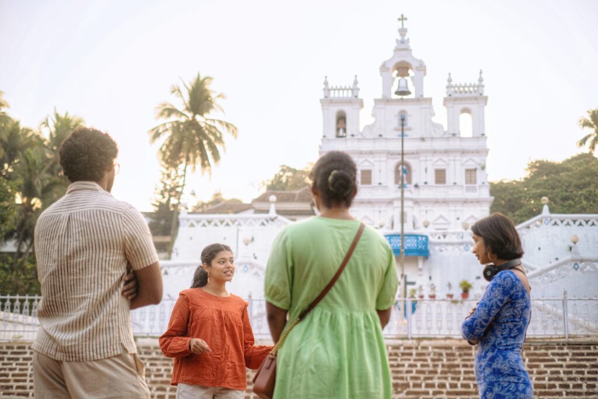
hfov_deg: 37.5
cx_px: 299
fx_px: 880
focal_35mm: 53
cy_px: 200
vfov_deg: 25.5
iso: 640
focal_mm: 35
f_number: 1.8
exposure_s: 1/1600
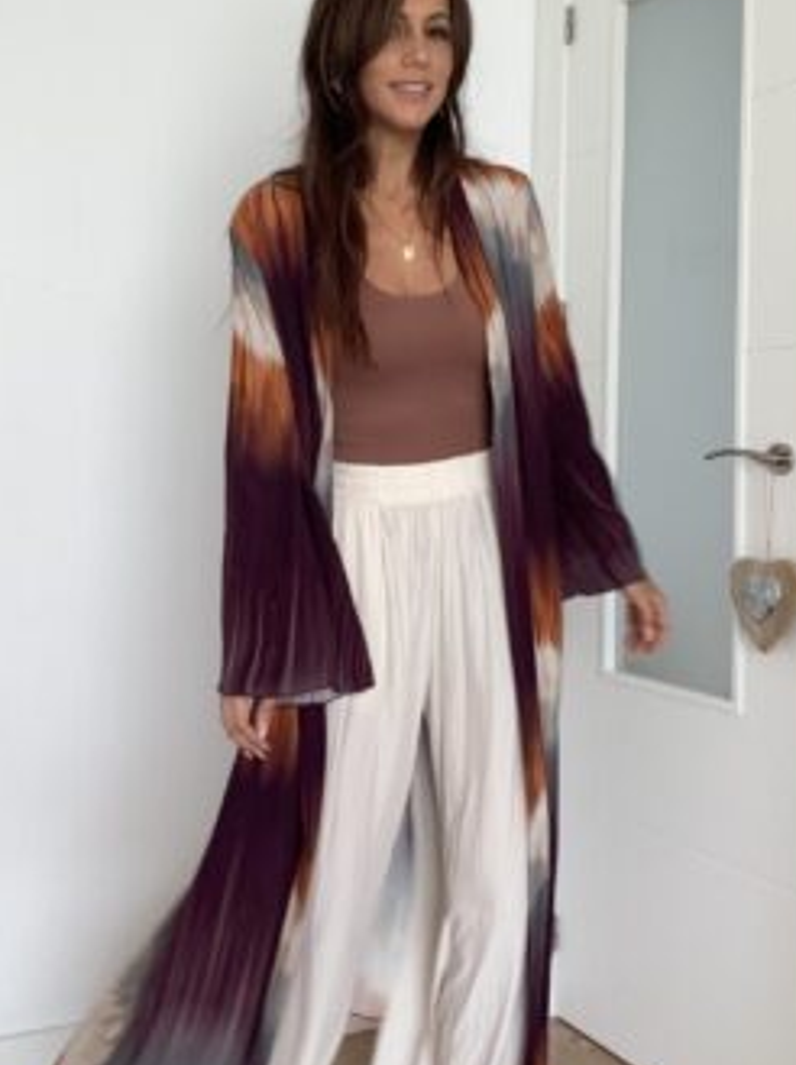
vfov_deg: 44.6
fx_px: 1290
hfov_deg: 34.3
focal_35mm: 42
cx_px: 382
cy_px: 421
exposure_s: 1/66
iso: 80
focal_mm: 2.69
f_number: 1.9
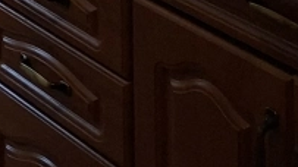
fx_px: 1224
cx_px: -474
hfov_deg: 11.1
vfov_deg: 6.4
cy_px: -491
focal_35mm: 155
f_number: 1.8
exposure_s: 1/120
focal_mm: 5.54
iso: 320
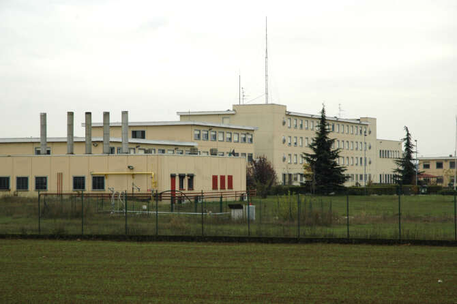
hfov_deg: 19.5
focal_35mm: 105
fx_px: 1332
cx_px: 228
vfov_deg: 13.0
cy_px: 152
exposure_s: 1/200
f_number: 7.1
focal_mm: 70
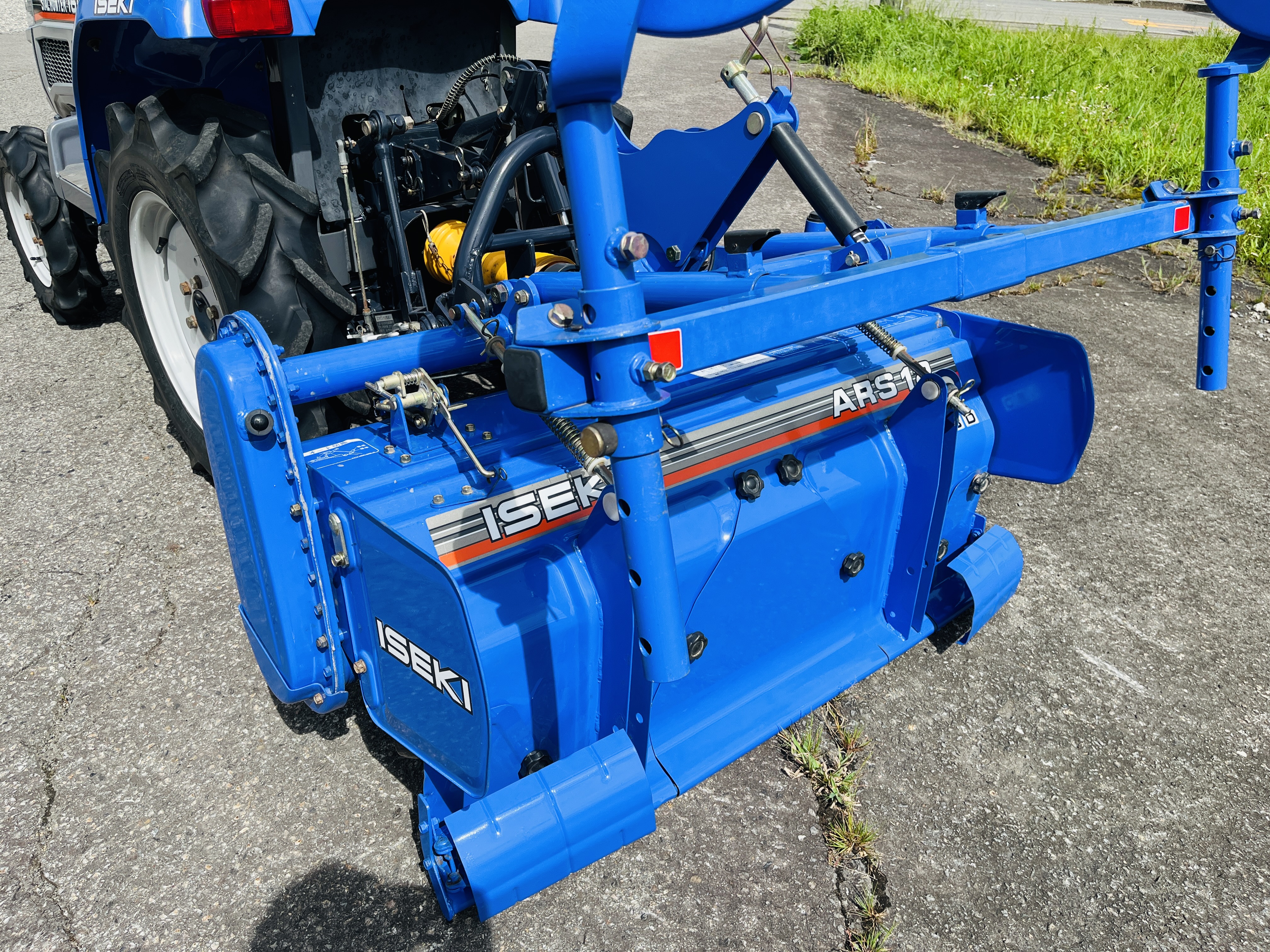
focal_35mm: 26
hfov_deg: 67.3
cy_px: 476
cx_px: 635
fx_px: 954
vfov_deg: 53.1
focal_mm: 5.1
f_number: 1.6
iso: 50
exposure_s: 1/3745
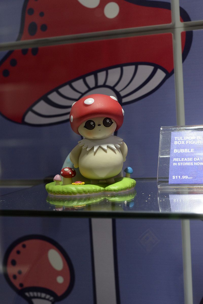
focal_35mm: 50
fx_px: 422
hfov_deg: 27.0
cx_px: 102
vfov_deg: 39.6
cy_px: 152
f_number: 6.3
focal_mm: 50
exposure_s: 1/160
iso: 2000
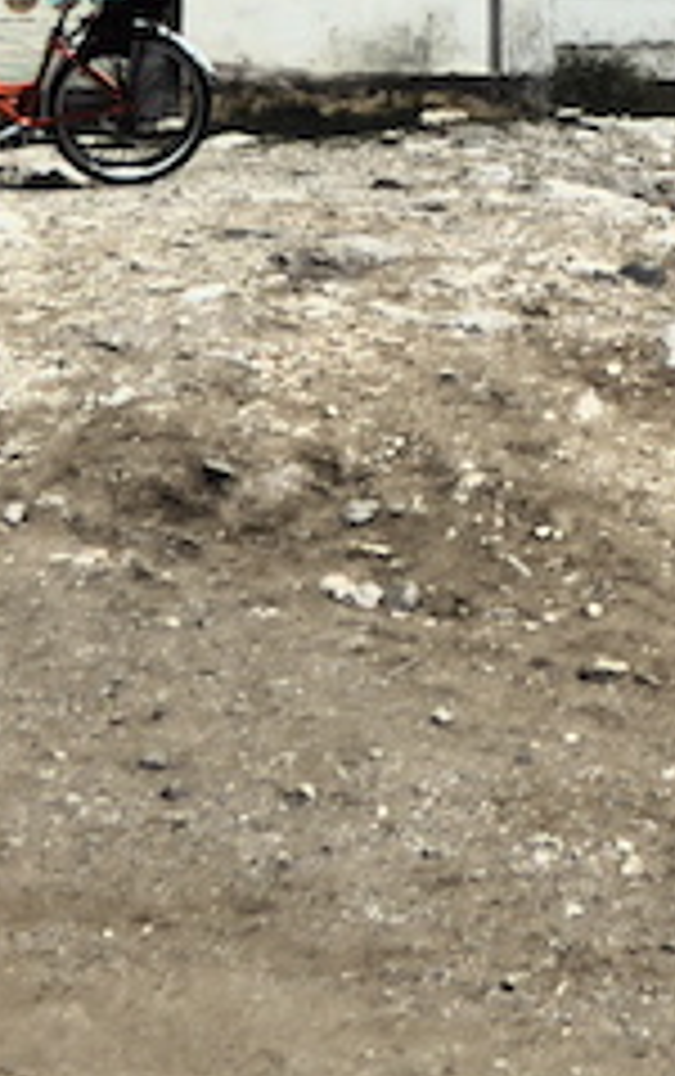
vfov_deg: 22.4
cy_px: -221
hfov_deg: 13.9
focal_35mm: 85
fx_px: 2494
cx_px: 1166
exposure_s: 1/1600
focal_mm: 4.3
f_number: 4.5
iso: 160
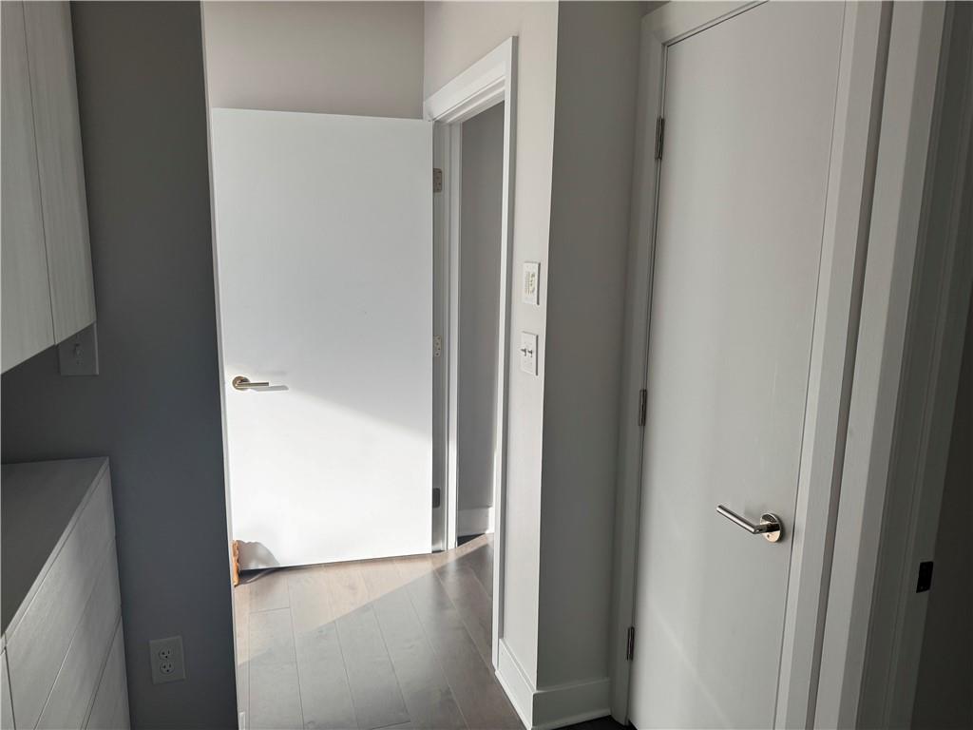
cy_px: 365
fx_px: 675
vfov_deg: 56.8
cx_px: 486
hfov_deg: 71.6
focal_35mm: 24
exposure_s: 1/448
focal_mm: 6.76
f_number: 1.78
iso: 80
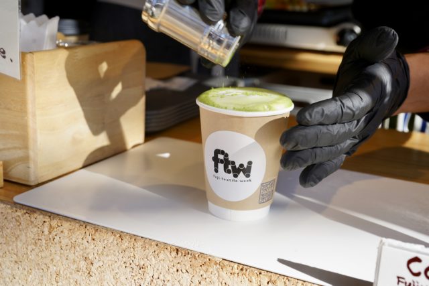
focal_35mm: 50
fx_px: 596
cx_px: 214
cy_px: 143
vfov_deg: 27.0
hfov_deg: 39.6
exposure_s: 1/160
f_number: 7.1
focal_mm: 50
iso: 160
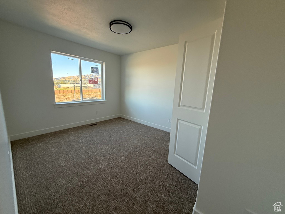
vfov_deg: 85.7
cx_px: 142
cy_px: 107
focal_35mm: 14
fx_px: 115
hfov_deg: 102.1
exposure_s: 1/99
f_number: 2.2
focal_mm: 2.22
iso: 80
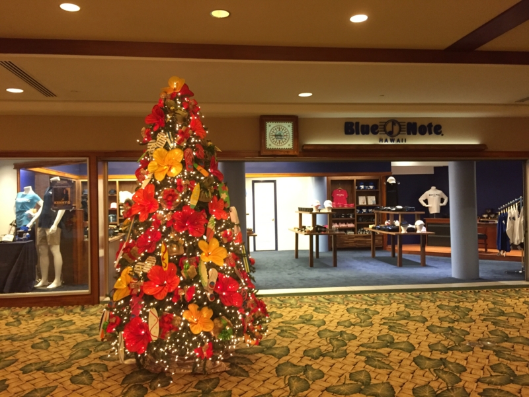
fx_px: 443
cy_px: 198
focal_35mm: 29
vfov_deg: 48.2
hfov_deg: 61.7
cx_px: 264
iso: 250
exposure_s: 1/24
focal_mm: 4.15
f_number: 2.2
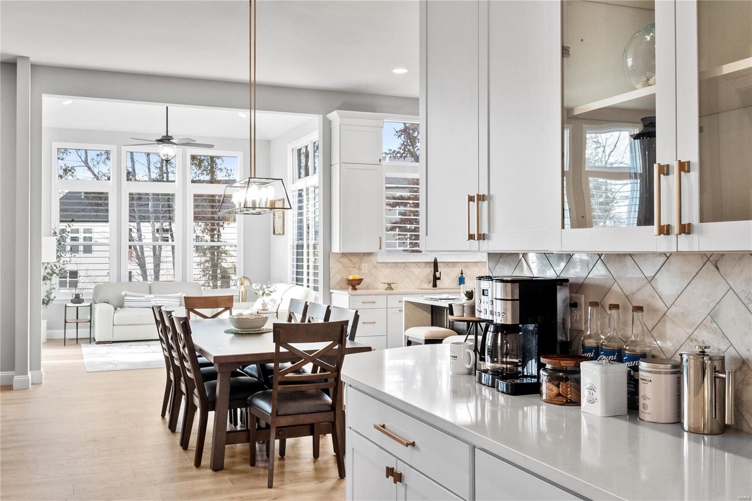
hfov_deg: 53.1
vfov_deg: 36.9
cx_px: 376
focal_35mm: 36
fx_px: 752
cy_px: 250
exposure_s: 1/8
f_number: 8
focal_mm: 18
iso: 400
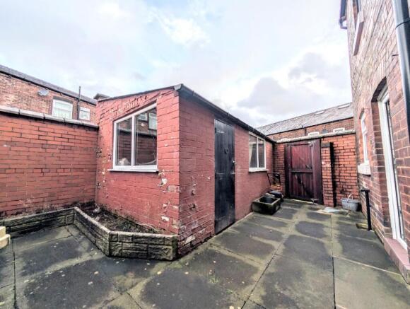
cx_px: 205
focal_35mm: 12
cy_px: 154
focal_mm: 2.02
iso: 52
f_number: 1.7
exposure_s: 1/500
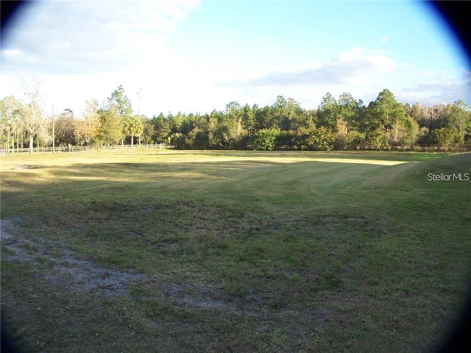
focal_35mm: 38
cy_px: 176
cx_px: 236
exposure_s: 1/250
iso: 80
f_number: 2.8
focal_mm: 6.3
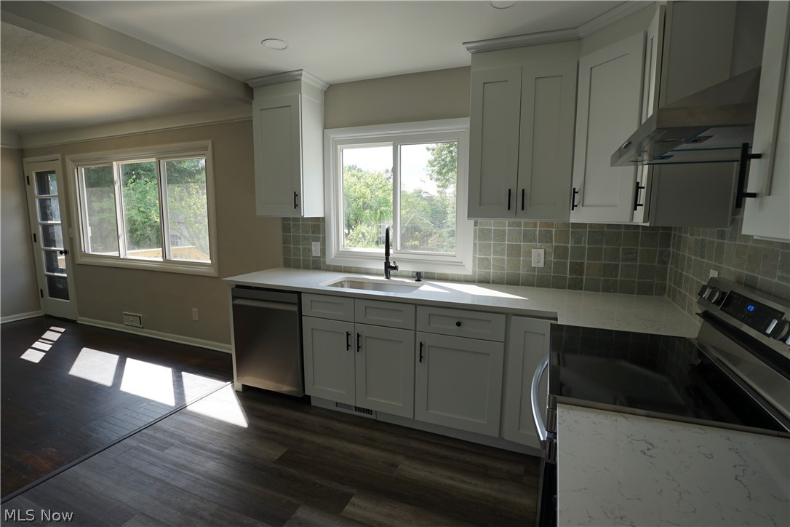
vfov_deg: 73.7
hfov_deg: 96.7
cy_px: 264
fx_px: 351
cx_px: 395
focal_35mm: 16
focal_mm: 11
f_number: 5.6
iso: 100
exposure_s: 1/80
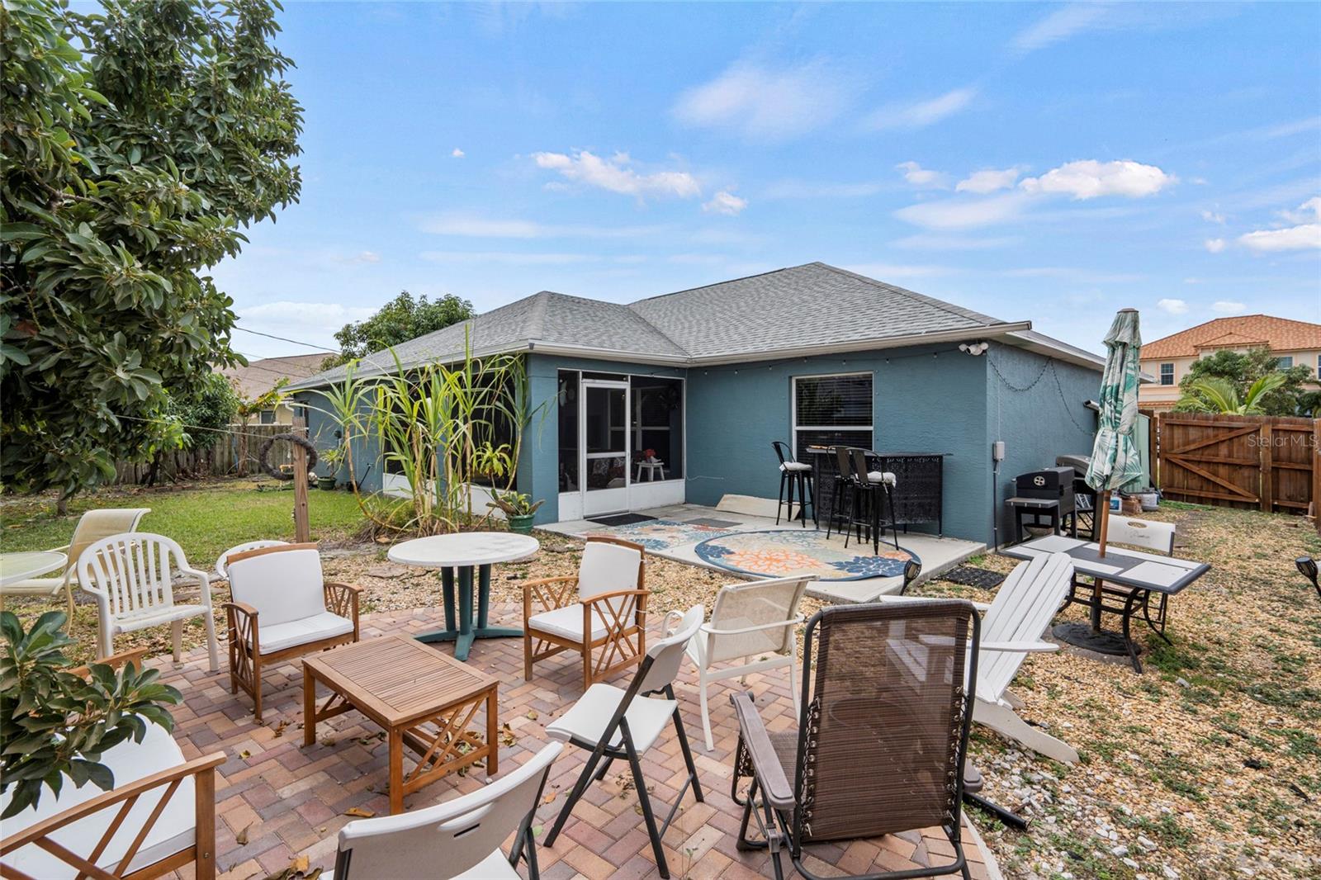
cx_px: 660
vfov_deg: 73.7
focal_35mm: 16
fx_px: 587
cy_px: 440
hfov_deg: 96.7
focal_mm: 16
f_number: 8
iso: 100
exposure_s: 1/320
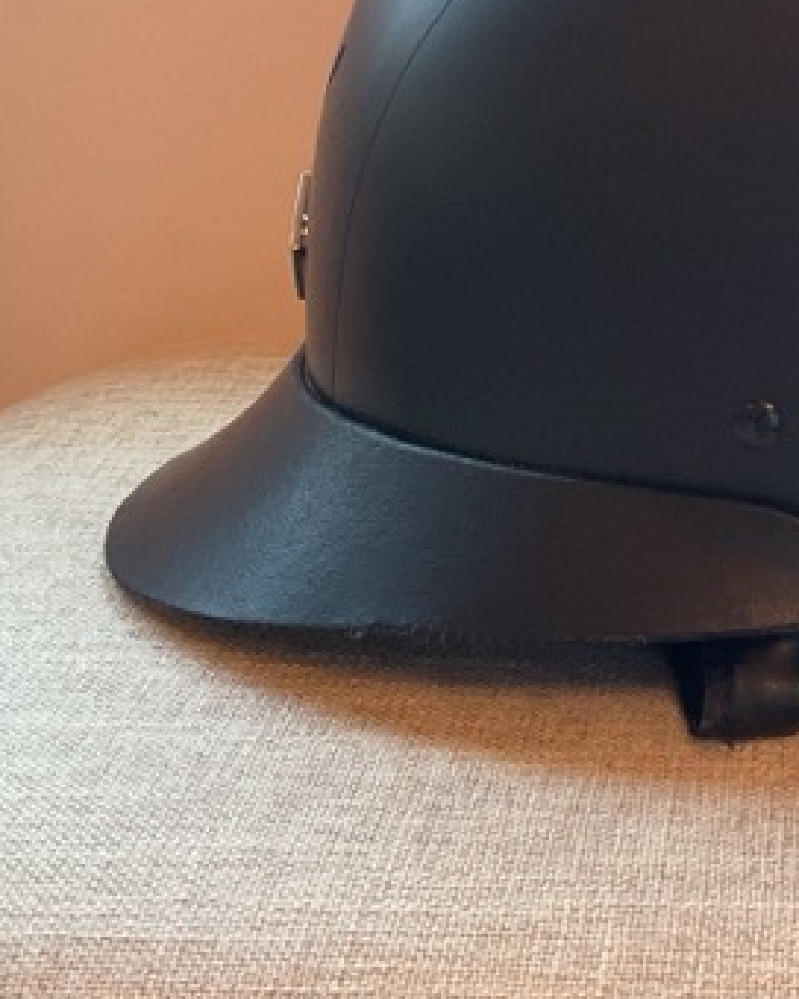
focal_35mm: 75
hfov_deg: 19.5
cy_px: 360
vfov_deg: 25.3
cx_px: 893
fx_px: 2217
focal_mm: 3
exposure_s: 1/60
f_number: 1.8
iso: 80
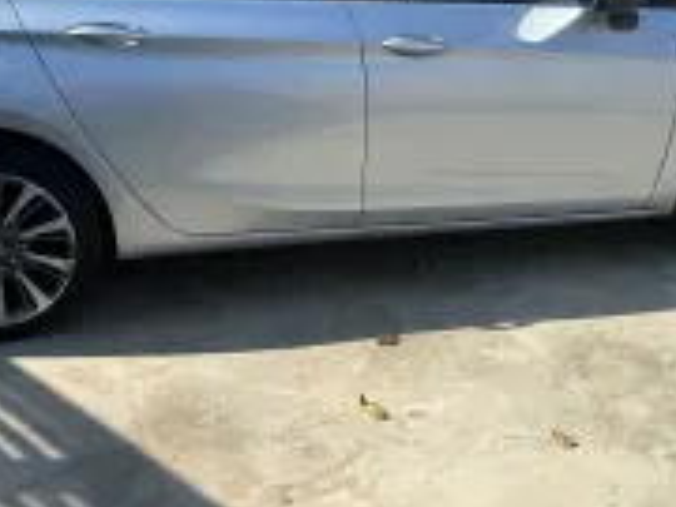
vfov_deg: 30.1
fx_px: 937
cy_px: 180
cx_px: 278
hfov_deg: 39.5
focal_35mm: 48
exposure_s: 1/2882
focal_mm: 6.86
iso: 80
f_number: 1.78
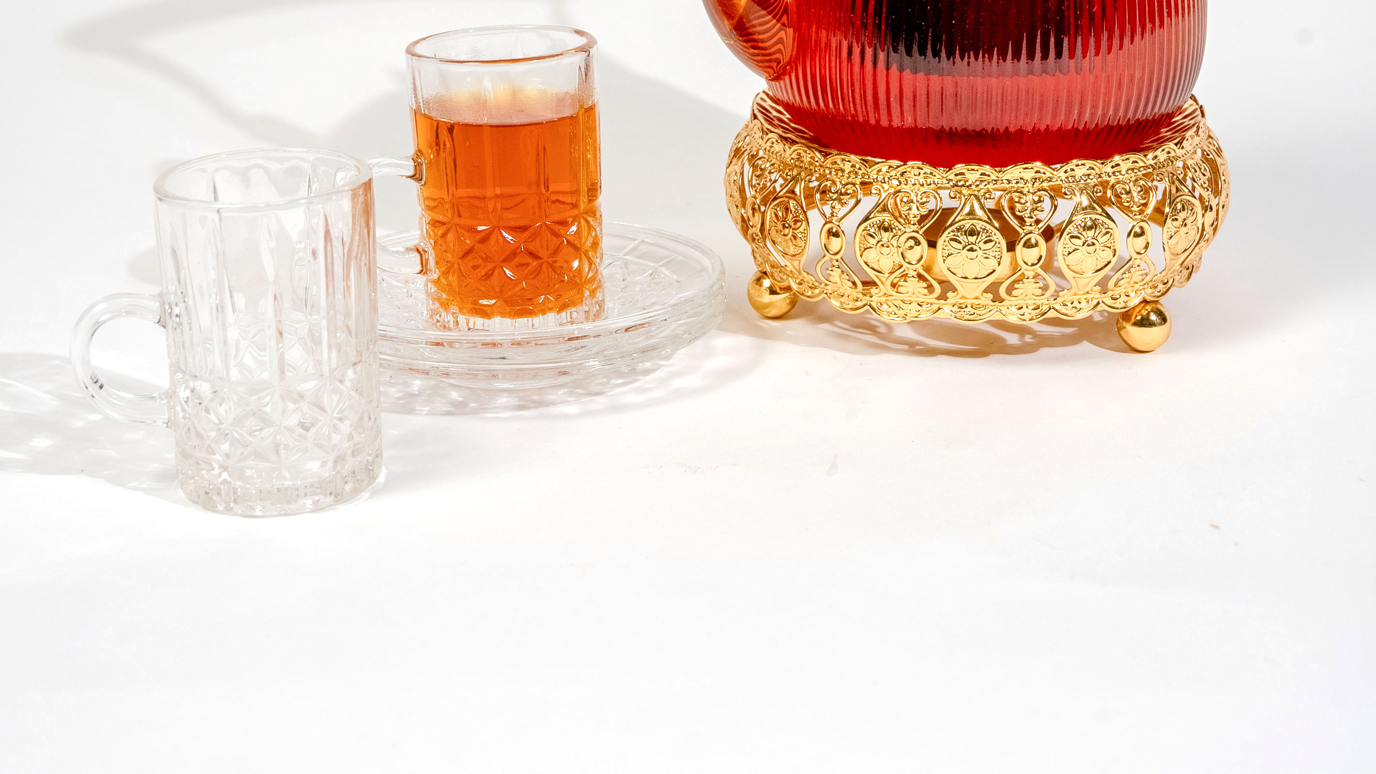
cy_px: 31
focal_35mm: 77
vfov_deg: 15.4
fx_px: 2810
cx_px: 688
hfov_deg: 27.5
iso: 640
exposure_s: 1/100
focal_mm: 49
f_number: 11
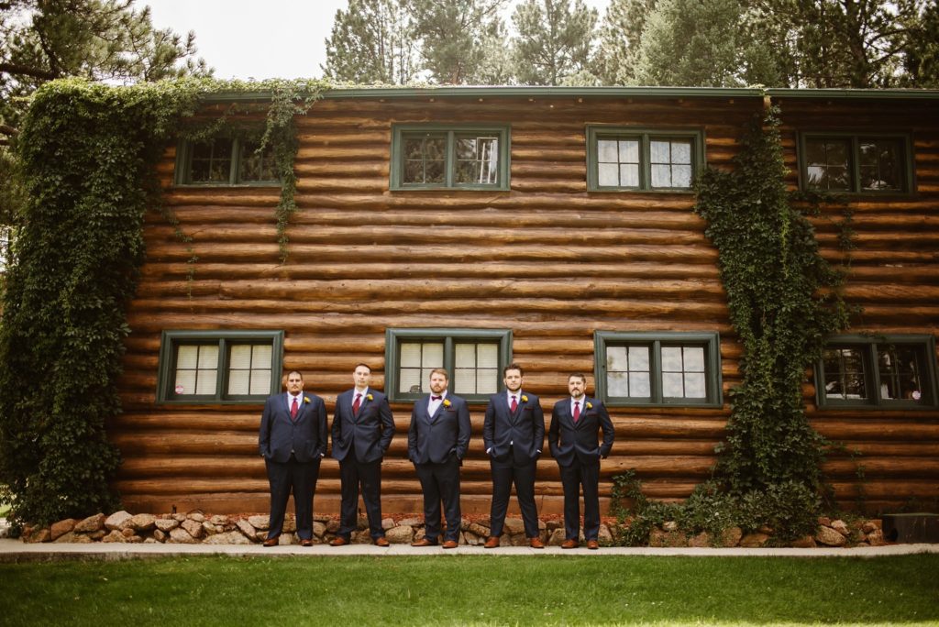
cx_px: 470
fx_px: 913
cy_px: 314
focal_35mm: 35
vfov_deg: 37.9
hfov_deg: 54.4
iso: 200
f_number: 1.8
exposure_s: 1/3200
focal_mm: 35
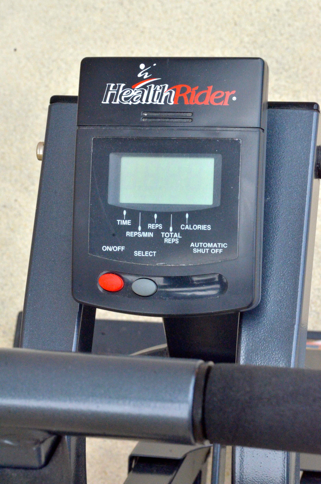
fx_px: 1713
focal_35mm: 128
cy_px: 242
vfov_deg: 16.1
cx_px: 160
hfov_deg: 10.7
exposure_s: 1/200
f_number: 20
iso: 4000
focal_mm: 85
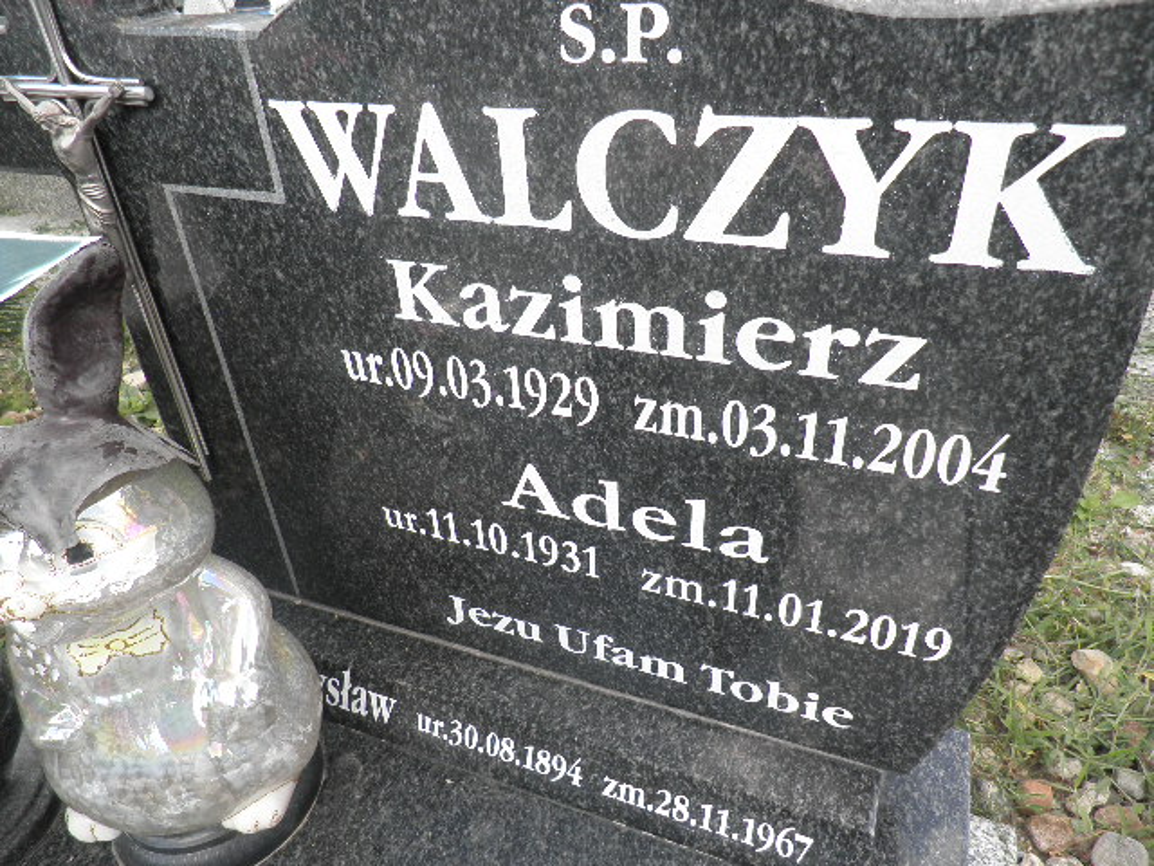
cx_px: 577
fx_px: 800
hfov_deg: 71.6
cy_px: 433
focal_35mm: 24
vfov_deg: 56.8
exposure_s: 1/160
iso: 64
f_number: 3.3
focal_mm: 4.3
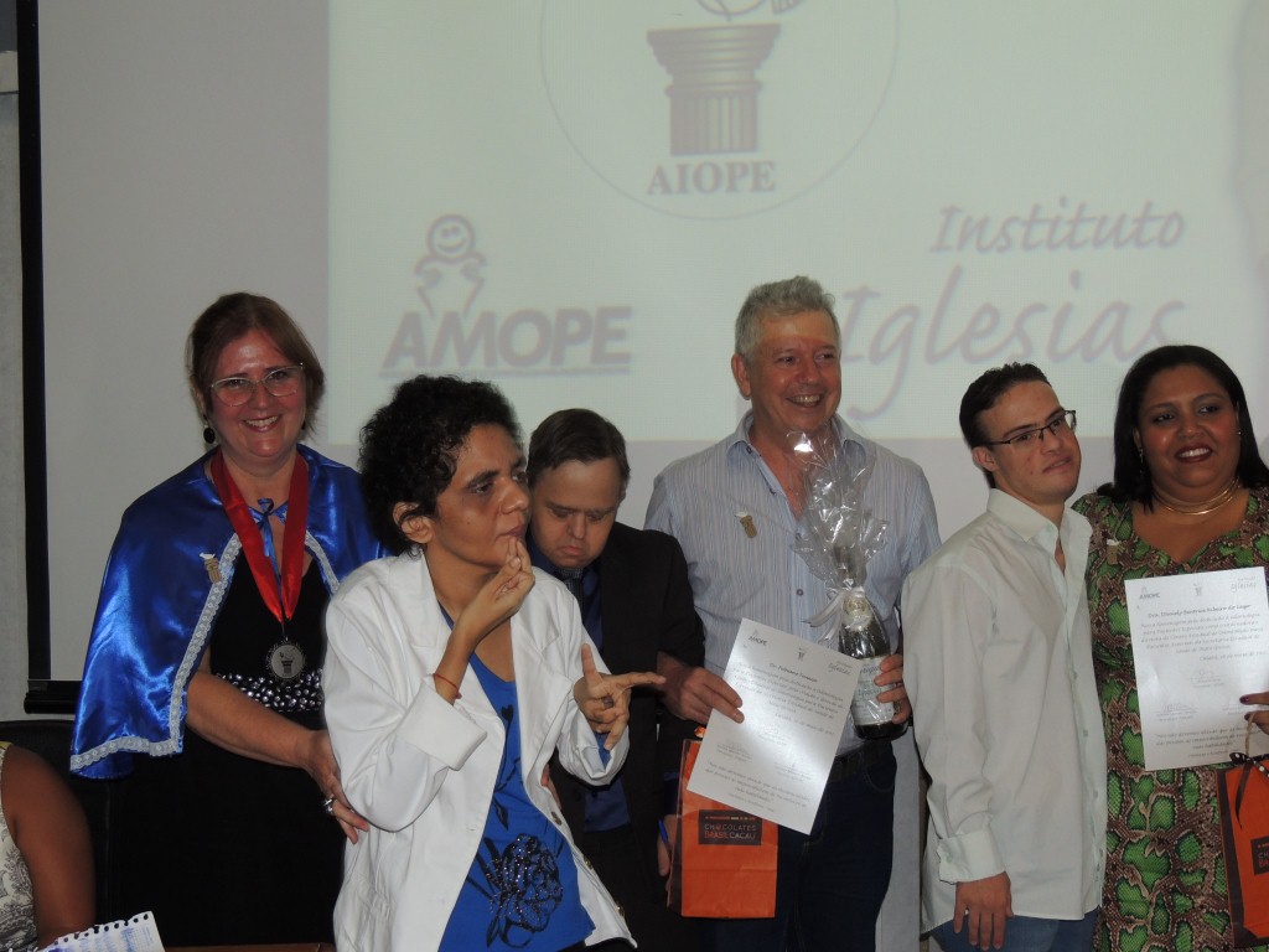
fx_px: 1723
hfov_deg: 40.4
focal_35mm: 47
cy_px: 476
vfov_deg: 30.9
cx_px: 634
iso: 200
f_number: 3.5
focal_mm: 8.3
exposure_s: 1/30
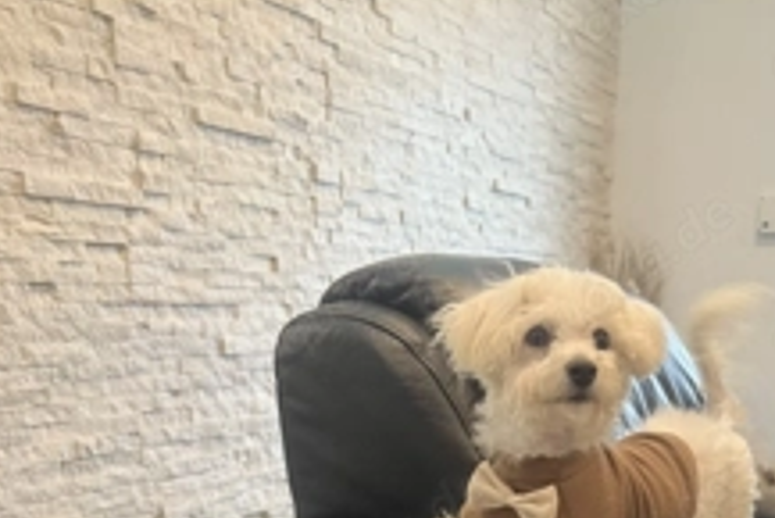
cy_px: 604
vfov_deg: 26.4
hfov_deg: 42.2
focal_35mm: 46
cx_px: 511
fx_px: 991
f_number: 1.78
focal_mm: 6.76
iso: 400
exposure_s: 1/50
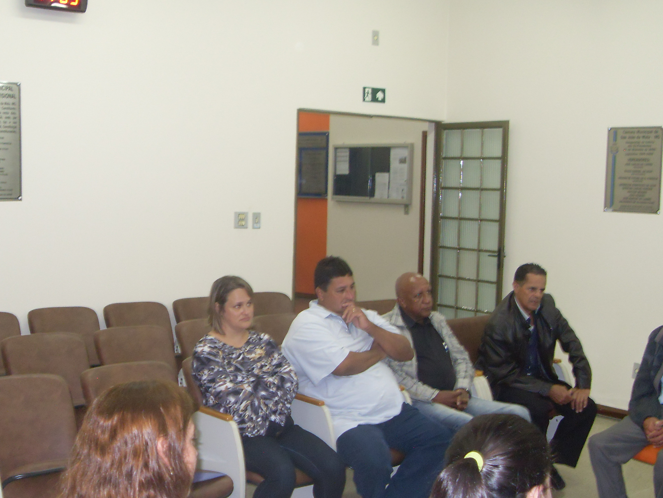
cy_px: 301
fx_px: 900
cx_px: 322
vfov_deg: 30.8
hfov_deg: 40.4
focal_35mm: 47
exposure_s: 1/45
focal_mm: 6.3
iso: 200
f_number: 2.8
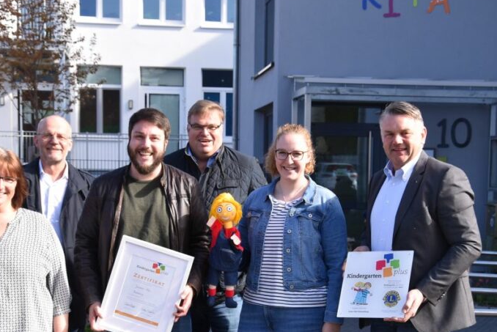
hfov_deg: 26.3
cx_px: 277
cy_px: 228
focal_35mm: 77
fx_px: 1064
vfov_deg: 17.7
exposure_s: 1/250
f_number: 7.1
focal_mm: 34
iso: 200
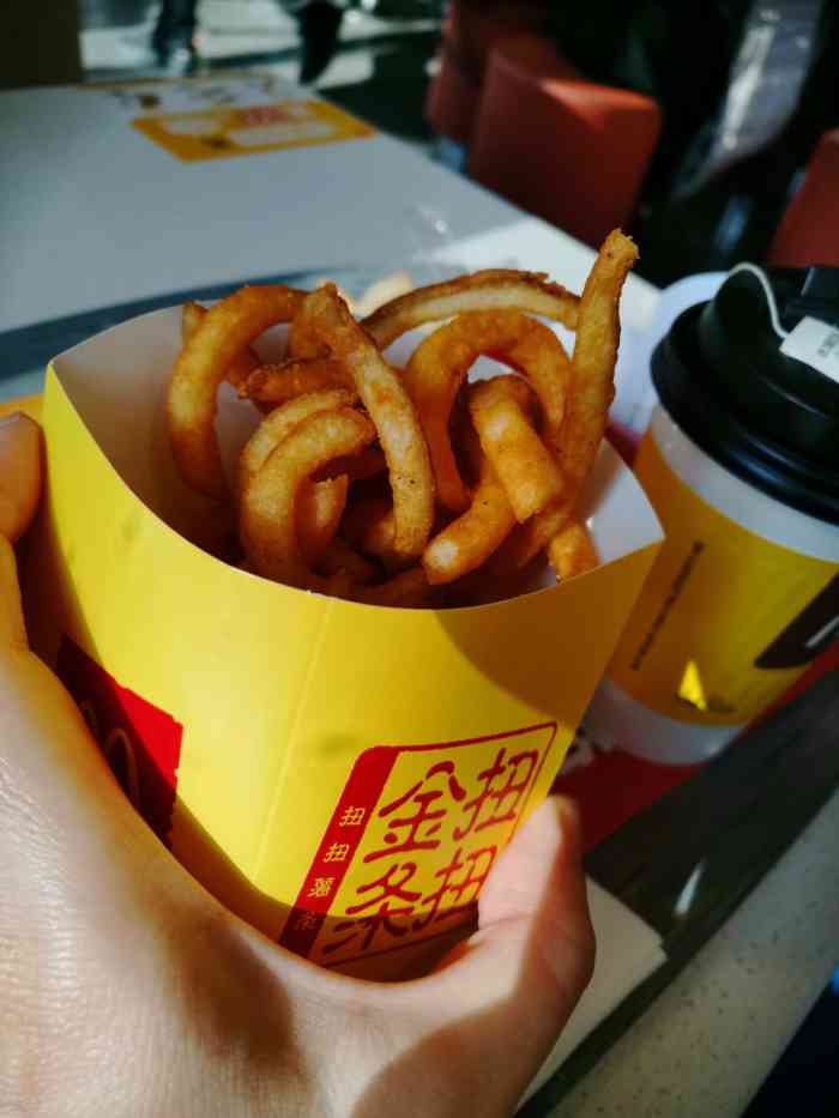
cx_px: 420
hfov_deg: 51.4
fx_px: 872
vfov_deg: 65.3
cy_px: 559
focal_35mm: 27
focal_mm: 3.95
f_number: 1.8
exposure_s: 1/385
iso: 50
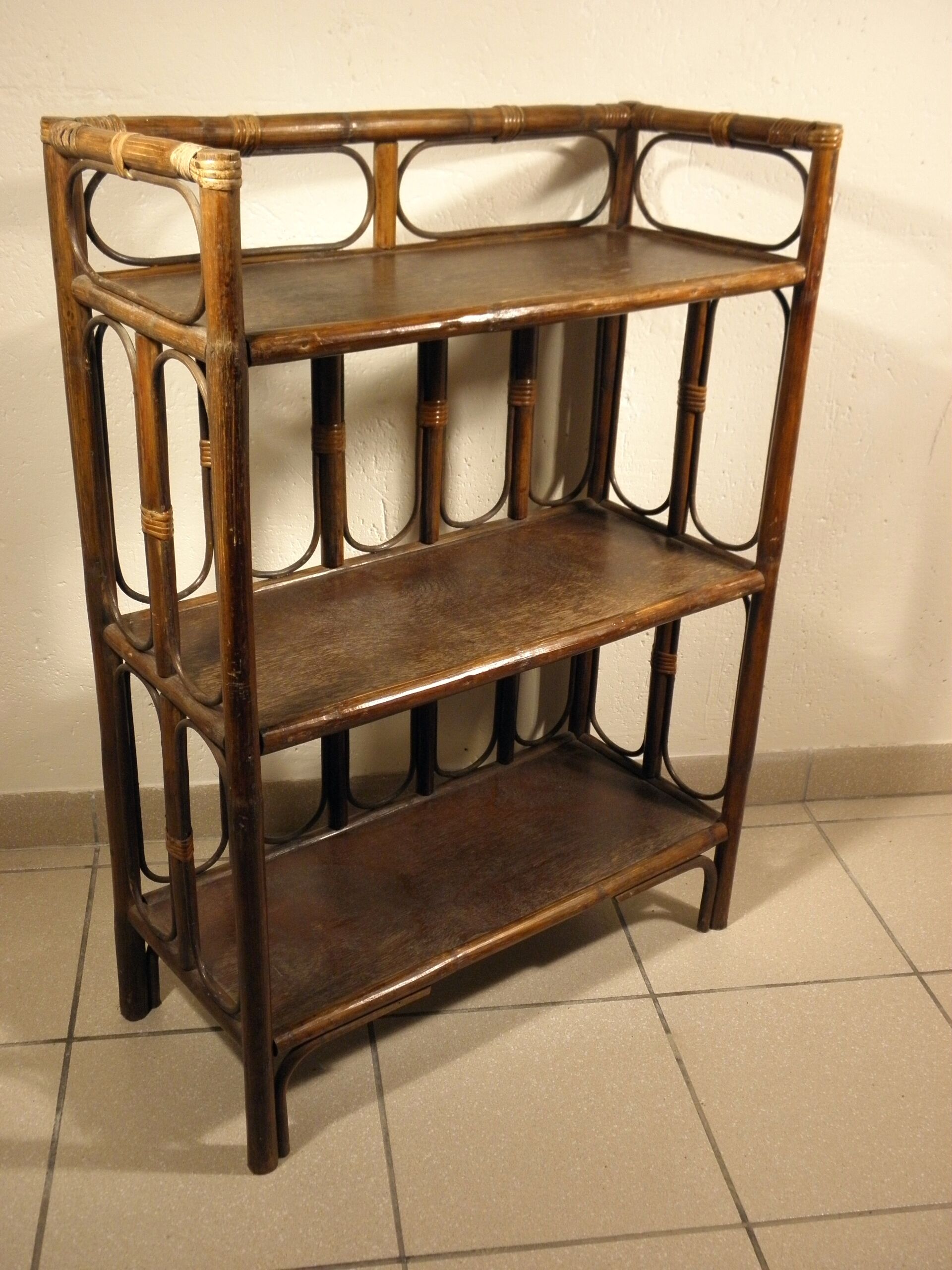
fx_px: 1320
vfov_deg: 51.4
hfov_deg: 39.7
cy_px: 635
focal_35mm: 36
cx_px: 476
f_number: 3.7
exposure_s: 1/20
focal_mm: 6.4
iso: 200
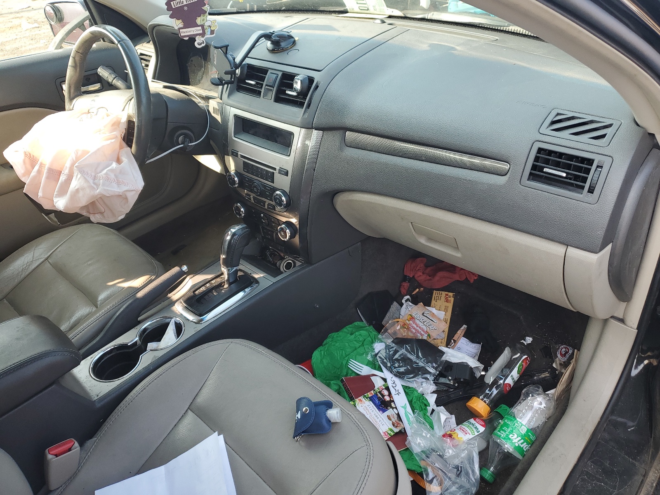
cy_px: 248
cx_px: 330
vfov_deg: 53.1
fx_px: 496
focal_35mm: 26
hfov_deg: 67.3
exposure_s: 1/250
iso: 50
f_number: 1.5
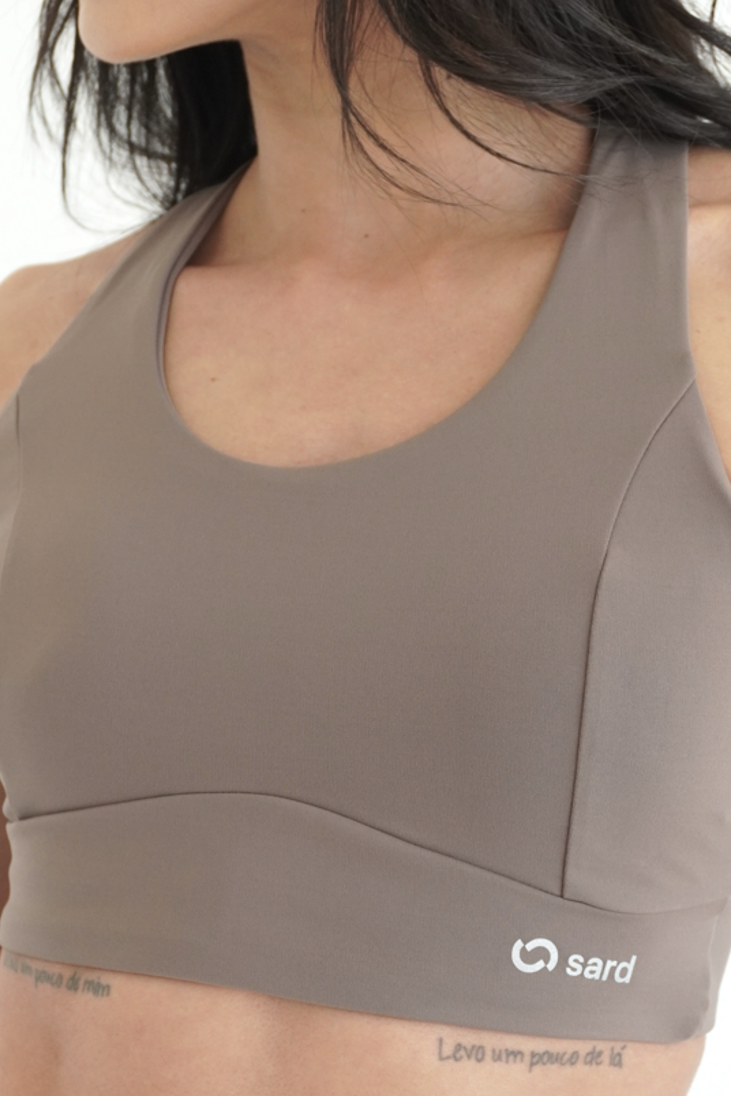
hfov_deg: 17.3
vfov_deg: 25.7
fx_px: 2400
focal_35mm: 79
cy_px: 646
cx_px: 295
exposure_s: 1/160
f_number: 5.6
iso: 800
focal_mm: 33
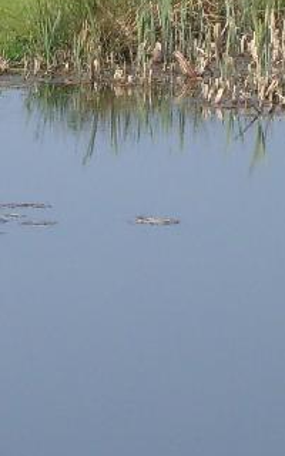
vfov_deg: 4.6
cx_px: -138
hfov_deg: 2.9
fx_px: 5592
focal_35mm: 450
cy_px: -221
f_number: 4.9
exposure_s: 1/750
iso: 80
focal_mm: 17.4
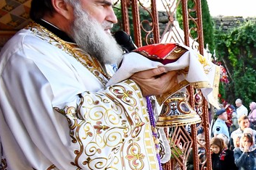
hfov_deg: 29.7
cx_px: 346
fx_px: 362
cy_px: 148
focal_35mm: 51
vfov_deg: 25.8
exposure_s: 1/500
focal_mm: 10
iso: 1000
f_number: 4.5
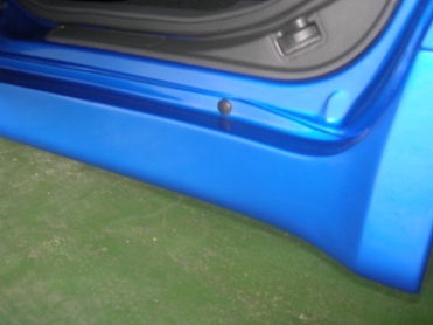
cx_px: 215
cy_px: 151
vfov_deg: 35.1
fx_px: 513
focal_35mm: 41
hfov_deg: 45.8
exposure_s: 1/30
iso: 64
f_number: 2.8
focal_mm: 7.8
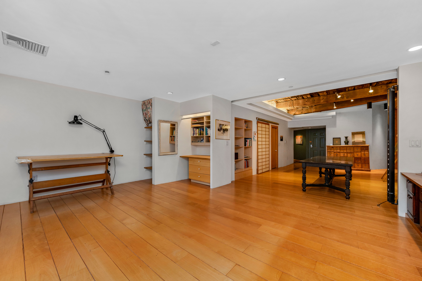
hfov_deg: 104.3
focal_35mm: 14
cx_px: 211
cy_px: 140
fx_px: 164
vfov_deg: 81.1
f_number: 5.6
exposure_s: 1/100
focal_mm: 14
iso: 800
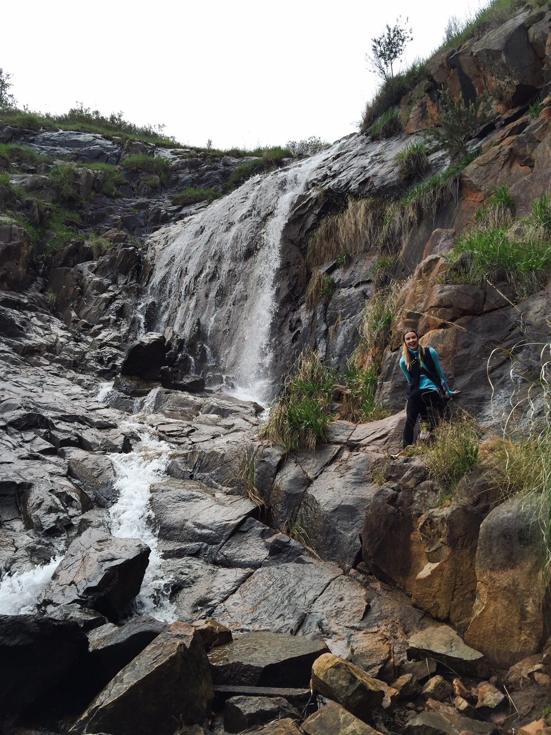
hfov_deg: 48.2
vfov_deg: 61.7
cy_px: 368
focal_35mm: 29
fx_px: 615
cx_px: 276
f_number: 2.2
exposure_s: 1/842
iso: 32
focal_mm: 4.15
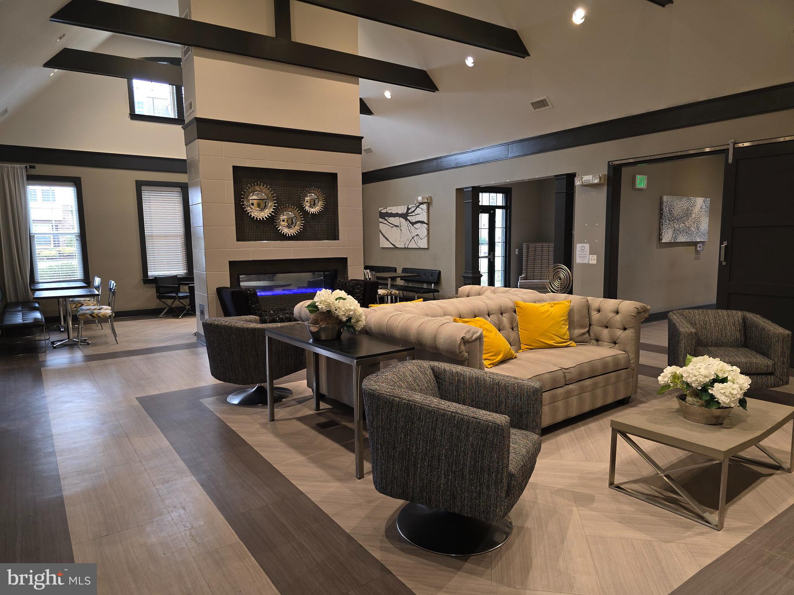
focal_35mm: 23
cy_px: 298
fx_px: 528
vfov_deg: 58.9
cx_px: 397
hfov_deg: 73.9
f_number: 1.7
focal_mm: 6.3
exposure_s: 1/60
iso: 100
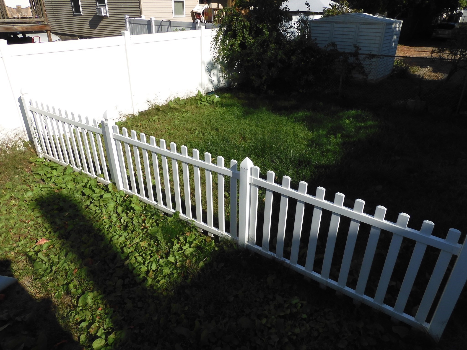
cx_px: 234
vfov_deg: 56.8
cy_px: 175
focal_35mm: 24
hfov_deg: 71.6
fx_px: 324
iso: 100
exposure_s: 1/1600
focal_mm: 4.3
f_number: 3.4
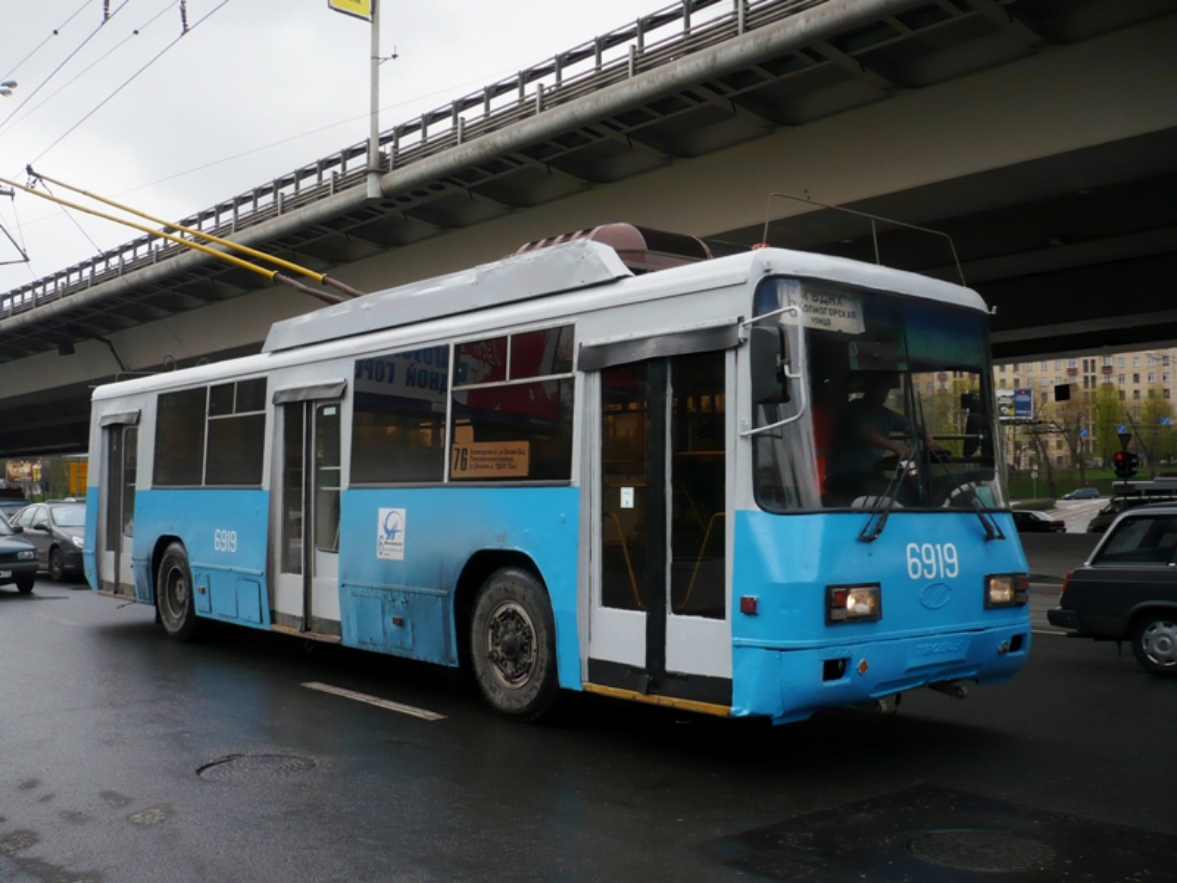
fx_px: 1190
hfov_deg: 52.6
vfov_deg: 40.7
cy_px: 442
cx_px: 588
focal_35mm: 35
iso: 100
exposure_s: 1/800
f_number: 2.8
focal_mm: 5.8
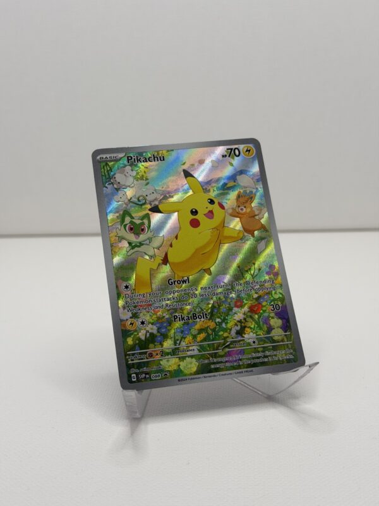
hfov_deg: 30.3
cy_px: 253
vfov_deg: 39.7
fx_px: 701
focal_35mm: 48
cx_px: 190
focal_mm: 6.76
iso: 50
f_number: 1.78
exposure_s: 1/119
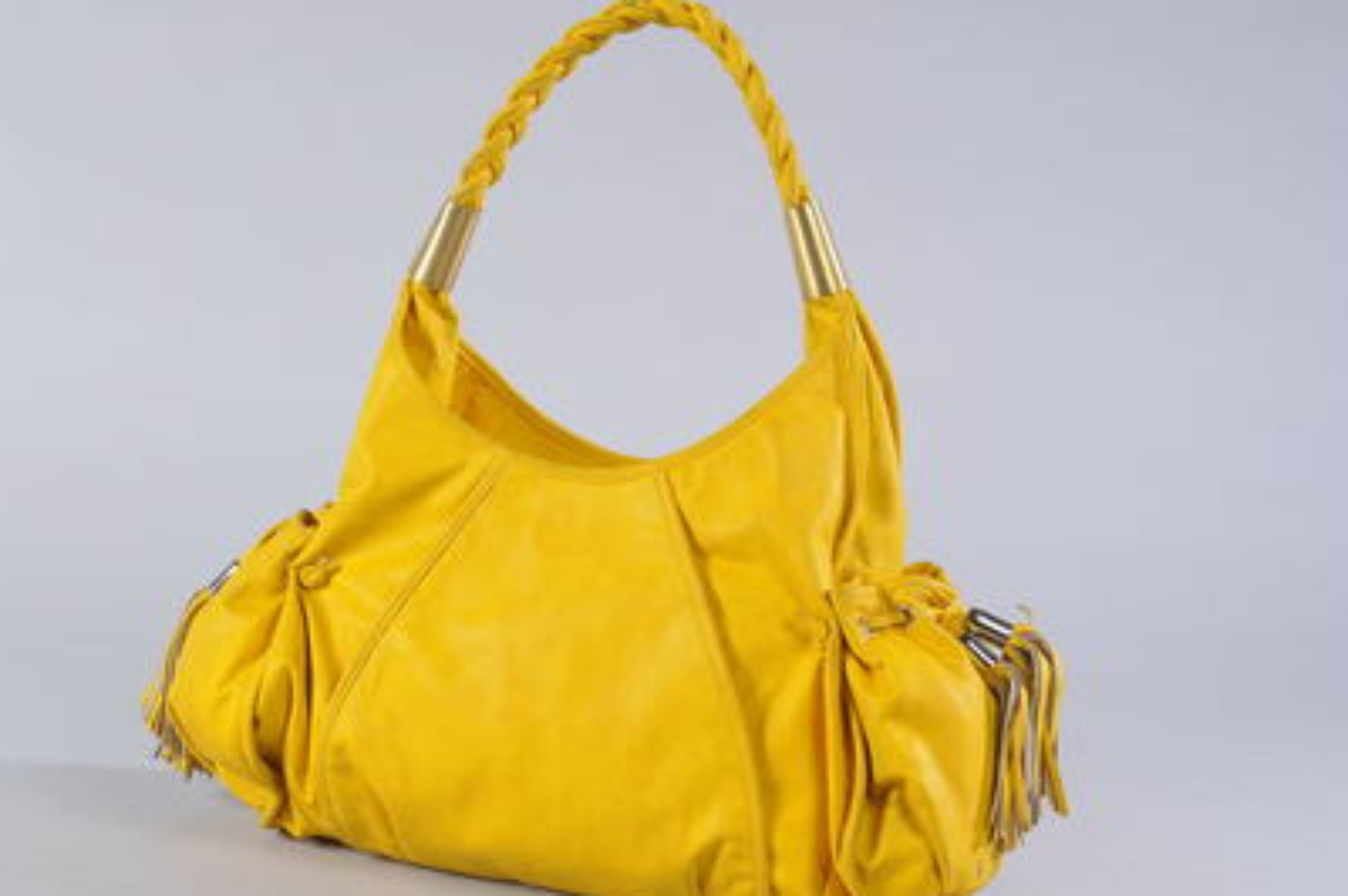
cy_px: 475
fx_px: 3367
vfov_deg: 15.2
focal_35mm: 90
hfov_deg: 22.6
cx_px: 661
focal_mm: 48
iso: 200
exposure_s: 1/125
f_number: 13
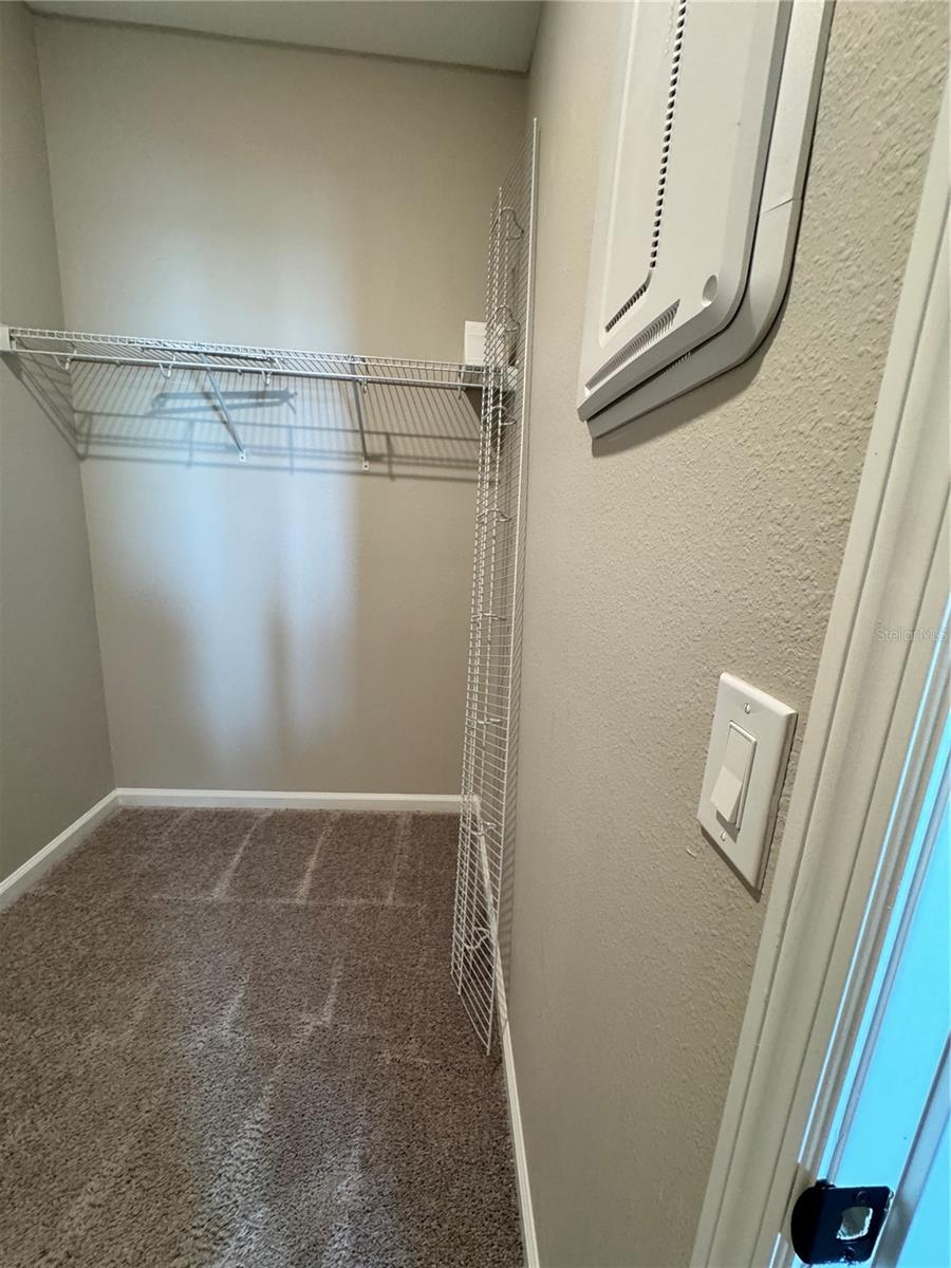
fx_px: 513
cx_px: 476
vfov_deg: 102.1
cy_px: 634
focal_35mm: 14
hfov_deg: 85.7
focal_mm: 2.22
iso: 320
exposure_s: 1/60
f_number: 2.2
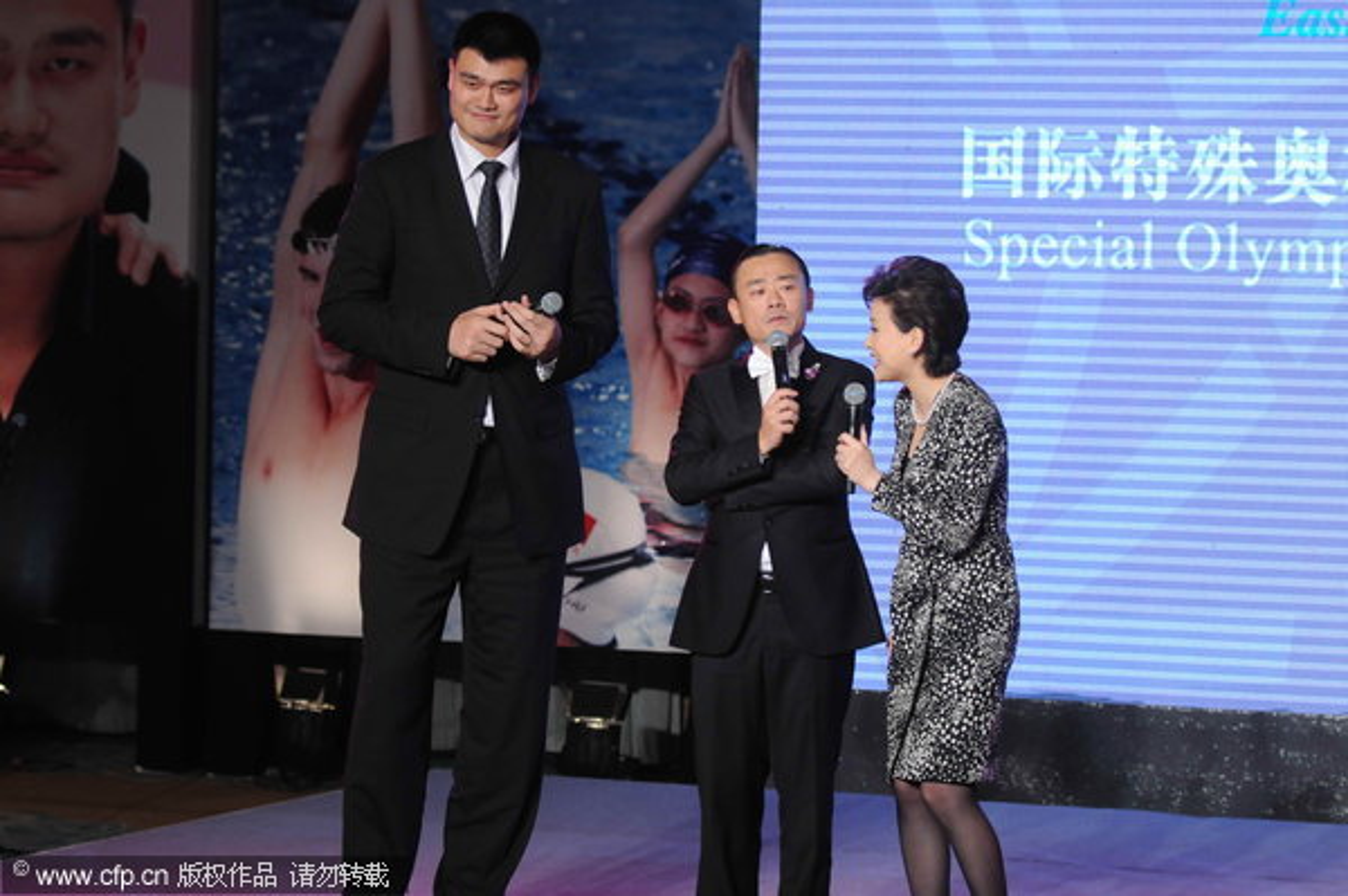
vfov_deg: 10.6
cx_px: 674
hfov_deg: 15.9
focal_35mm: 129
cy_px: 448
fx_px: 4826
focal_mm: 86
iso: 800
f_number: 4
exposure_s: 1/200
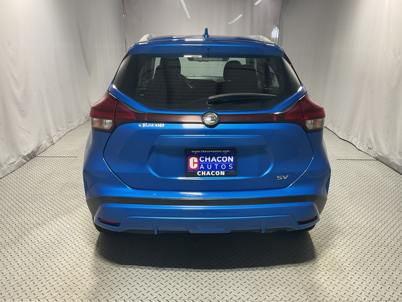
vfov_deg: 46.8
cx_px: 207
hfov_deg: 60.0
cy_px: 150
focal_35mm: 30
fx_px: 348
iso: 40
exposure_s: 1/50
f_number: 1.8
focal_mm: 3
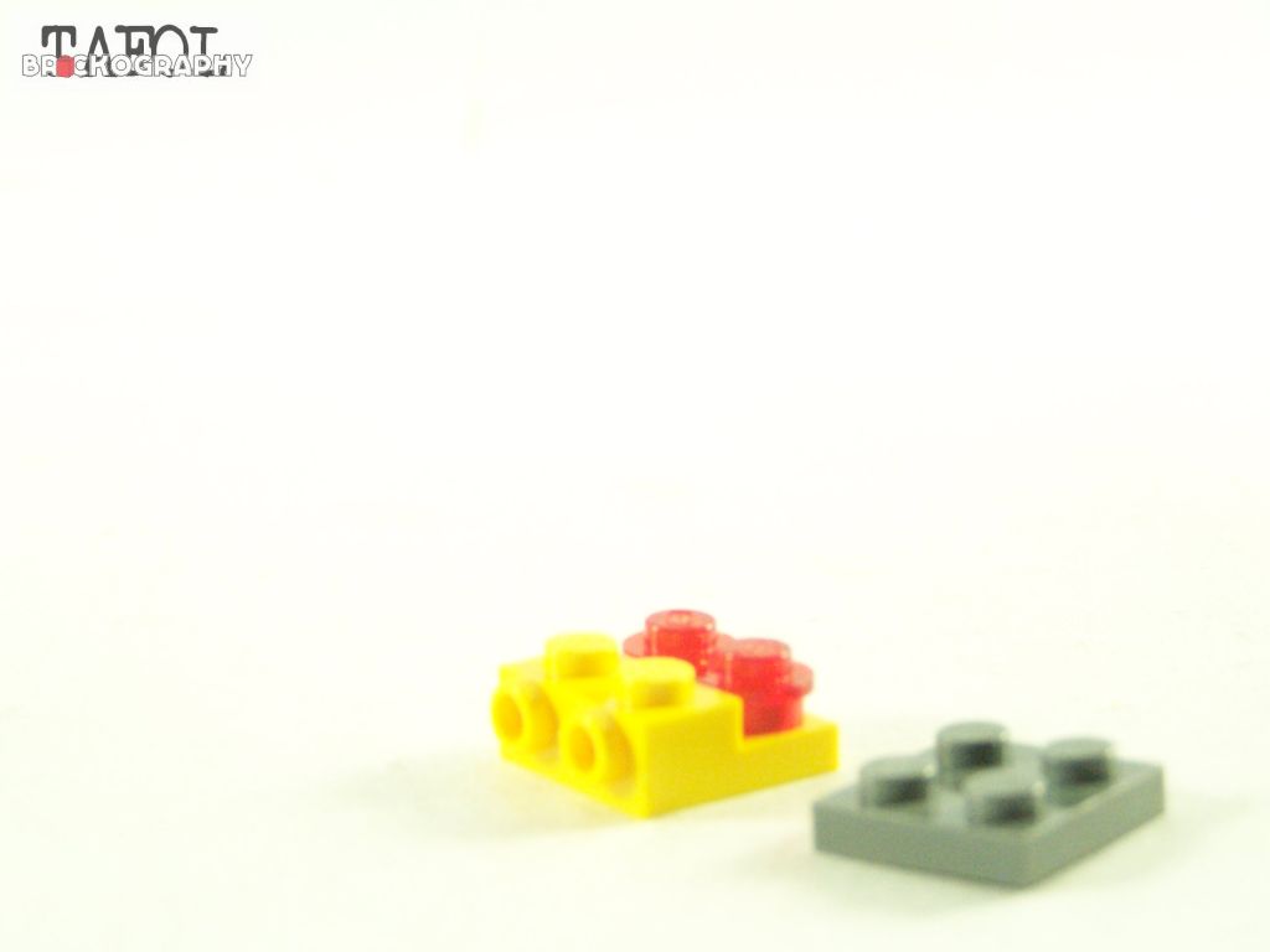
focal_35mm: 105
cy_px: 476
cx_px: 635
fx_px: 3852
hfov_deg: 18.7
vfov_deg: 14.1
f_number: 3.2
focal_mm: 17.5
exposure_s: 1/60
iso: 400
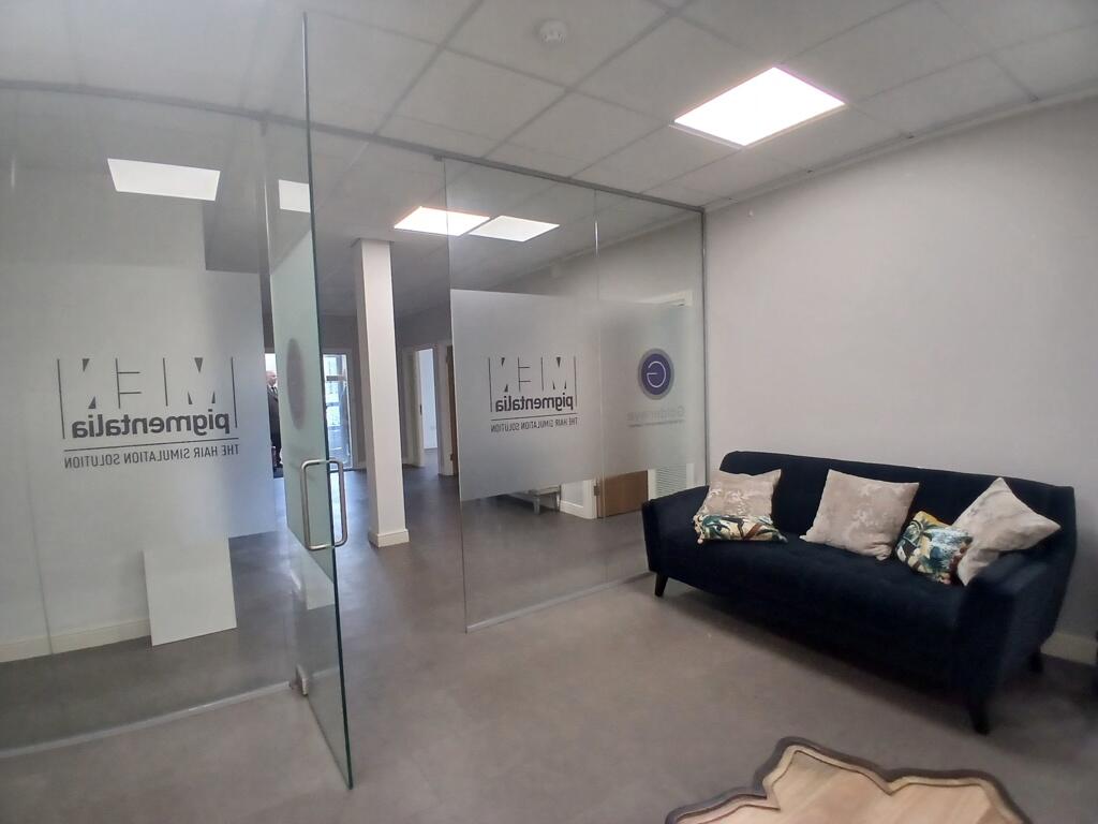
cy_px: 412
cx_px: 549
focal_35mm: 17
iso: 125
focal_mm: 1.4
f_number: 2.2
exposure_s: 1/33
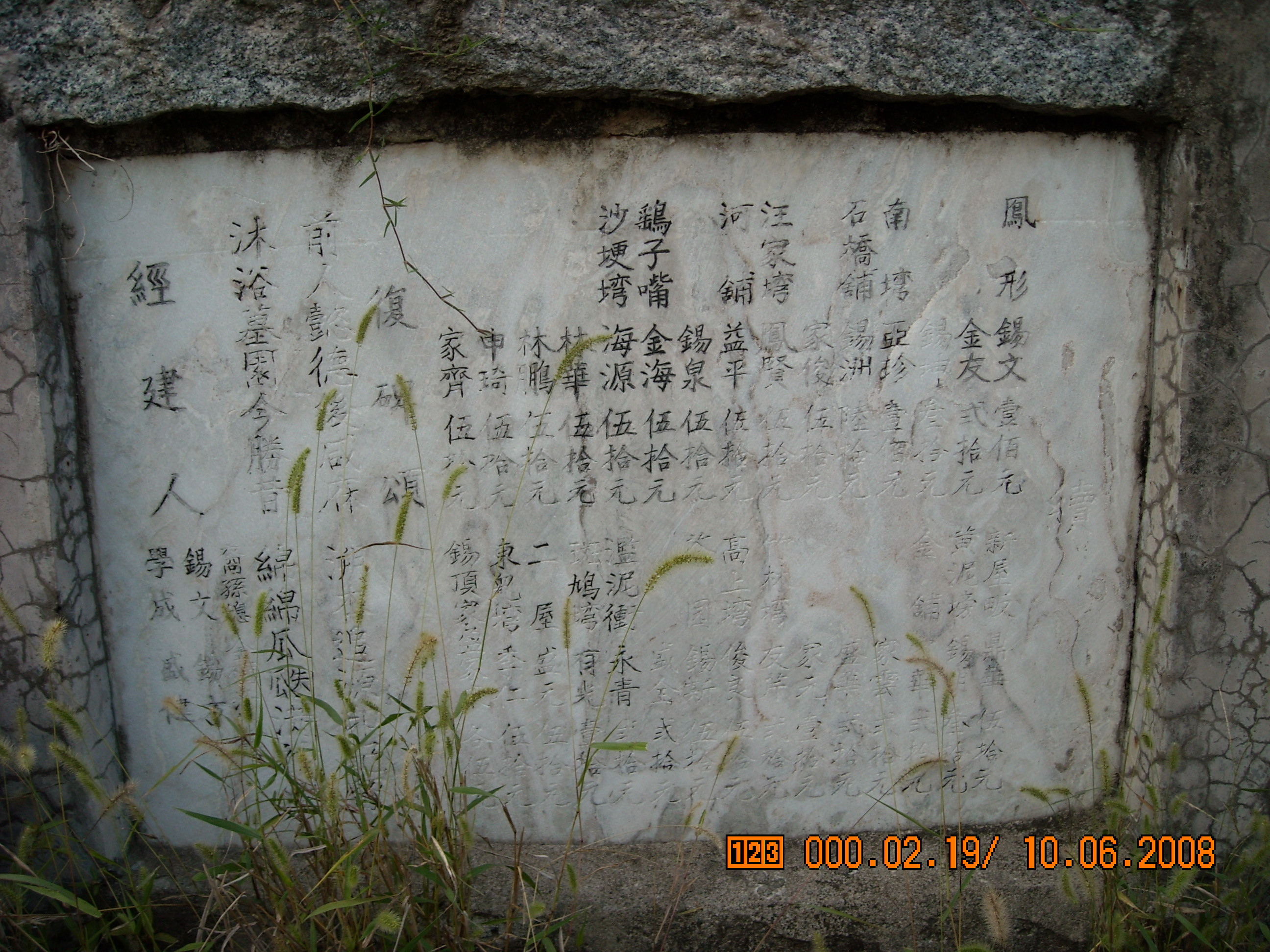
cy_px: 476
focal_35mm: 35
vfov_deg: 40.7
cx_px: 635
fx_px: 1284
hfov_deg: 52.6
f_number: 2.8
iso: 64
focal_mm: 5.7
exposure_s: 1/209
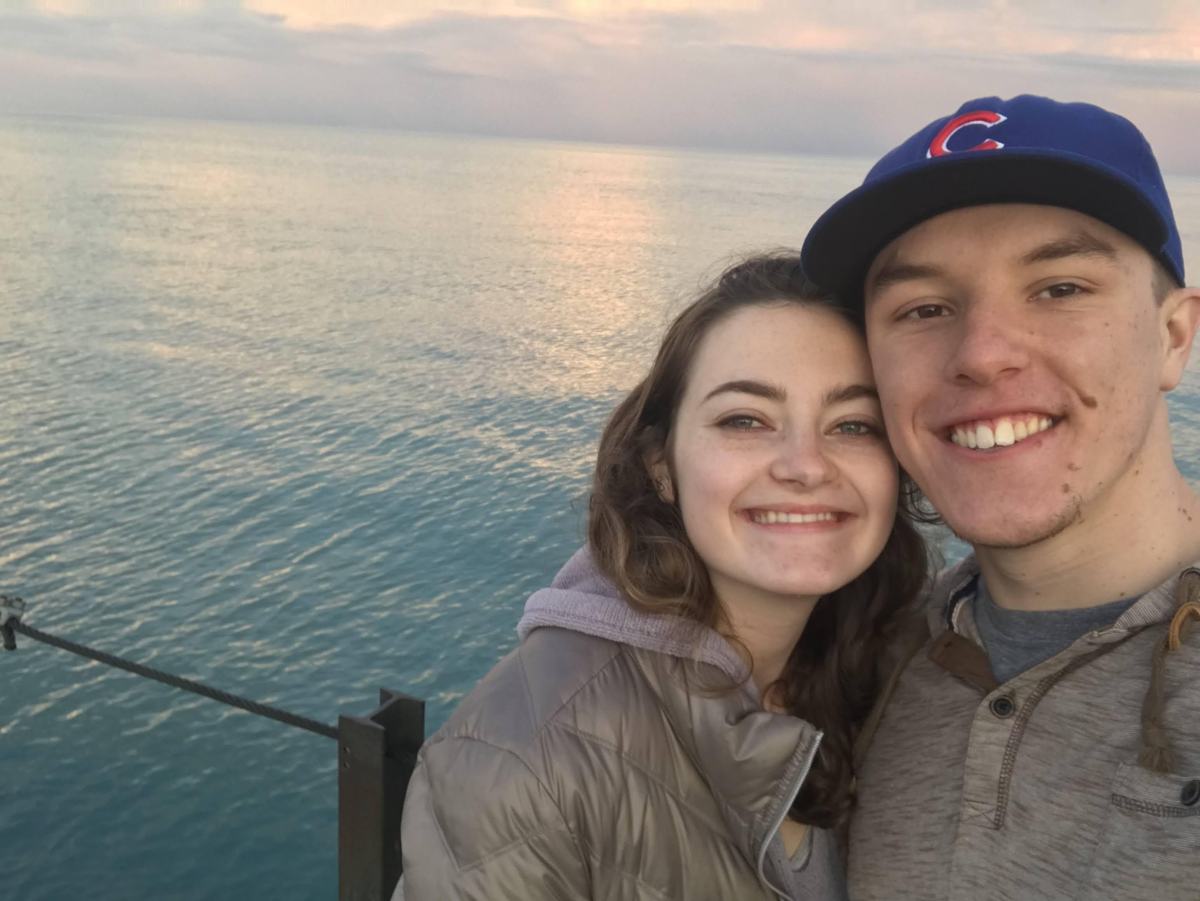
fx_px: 1110
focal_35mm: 32
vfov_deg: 44.2
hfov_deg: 56.8
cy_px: 450
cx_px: 600
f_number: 2.2
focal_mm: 2.87
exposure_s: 1/60
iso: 25
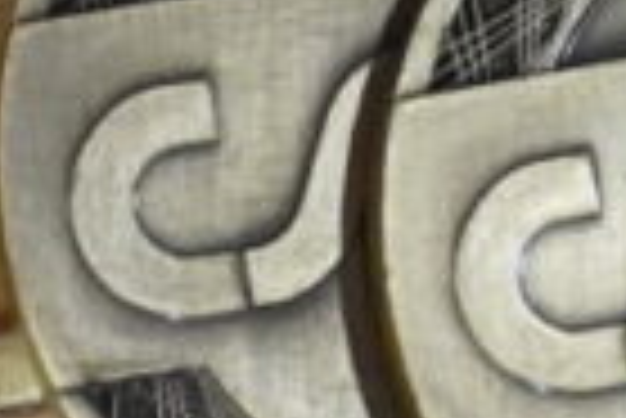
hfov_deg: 5.5
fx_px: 6528
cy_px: -351
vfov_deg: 3.6
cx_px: 545
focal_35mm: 375
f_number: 5
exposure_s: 1/125
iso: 6400
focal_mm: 34
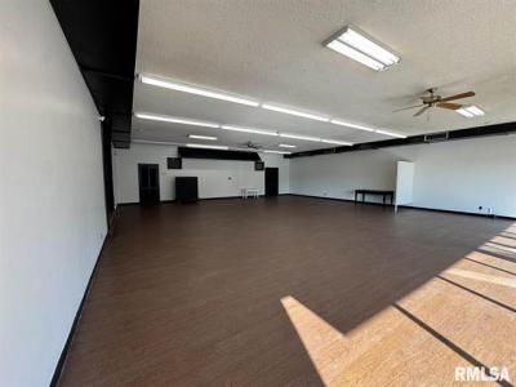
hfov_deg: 102.1
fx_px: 209
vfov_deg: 85.7
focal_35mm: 14
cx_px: 258
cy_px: 194
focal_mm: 2.22
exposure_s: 1/120
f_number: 2.2
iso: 80
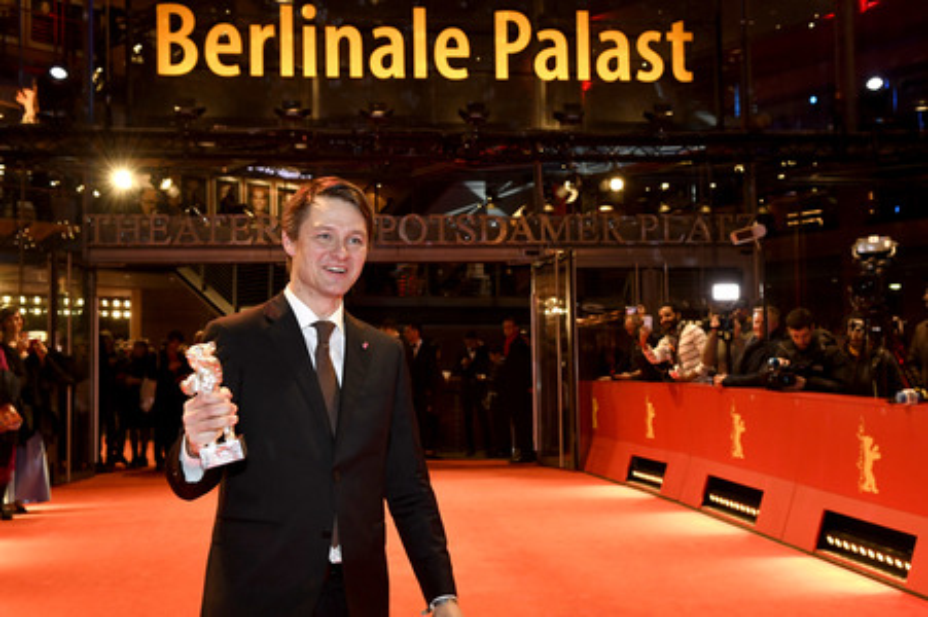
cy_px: 308
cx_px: 464
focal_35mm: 45
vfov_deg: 29.8
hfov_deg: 43.6
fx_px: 1159
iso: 1600
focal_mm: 30
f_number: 6.3
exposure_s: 1/125
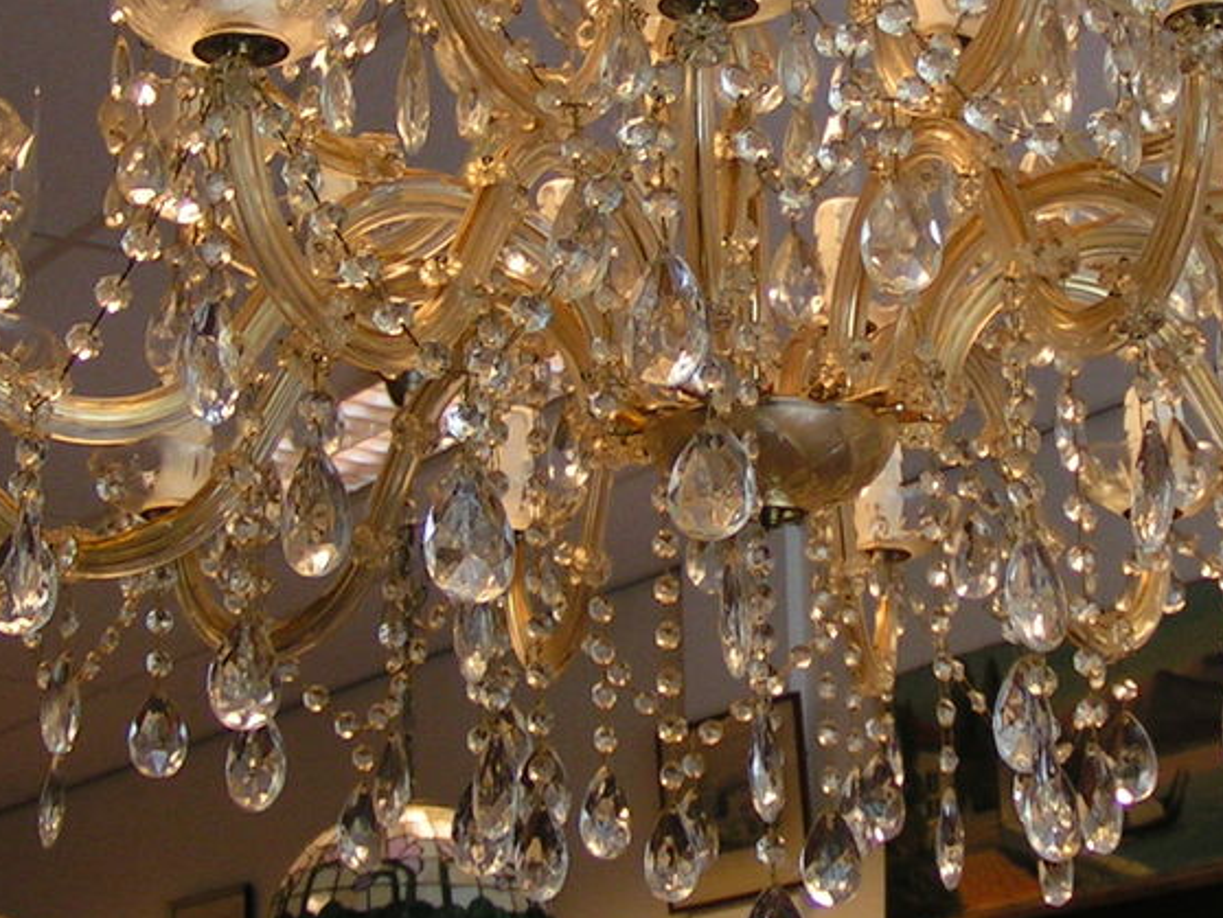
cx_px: 862
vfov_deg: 17.3
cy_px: 253
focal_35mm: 85
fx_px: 3004
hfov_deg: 22.9
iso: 80
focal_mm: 5.8
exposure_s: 1/40
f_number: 2.8
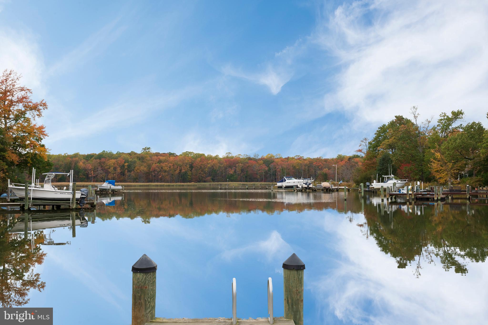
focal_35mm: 32
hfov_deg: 58.7
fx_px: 434
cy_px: 162
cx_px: 244
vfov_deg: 41.1
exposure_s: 1/100
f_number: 16
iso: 320
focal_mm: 32
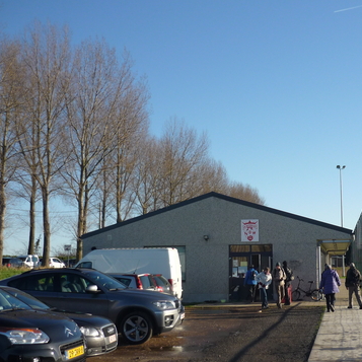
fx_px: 580
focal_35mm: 49
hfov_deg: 33.9
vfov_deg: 34.5
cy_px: 220
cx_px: 274
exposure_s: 1/160
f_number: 8
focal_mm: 5.5
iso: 100
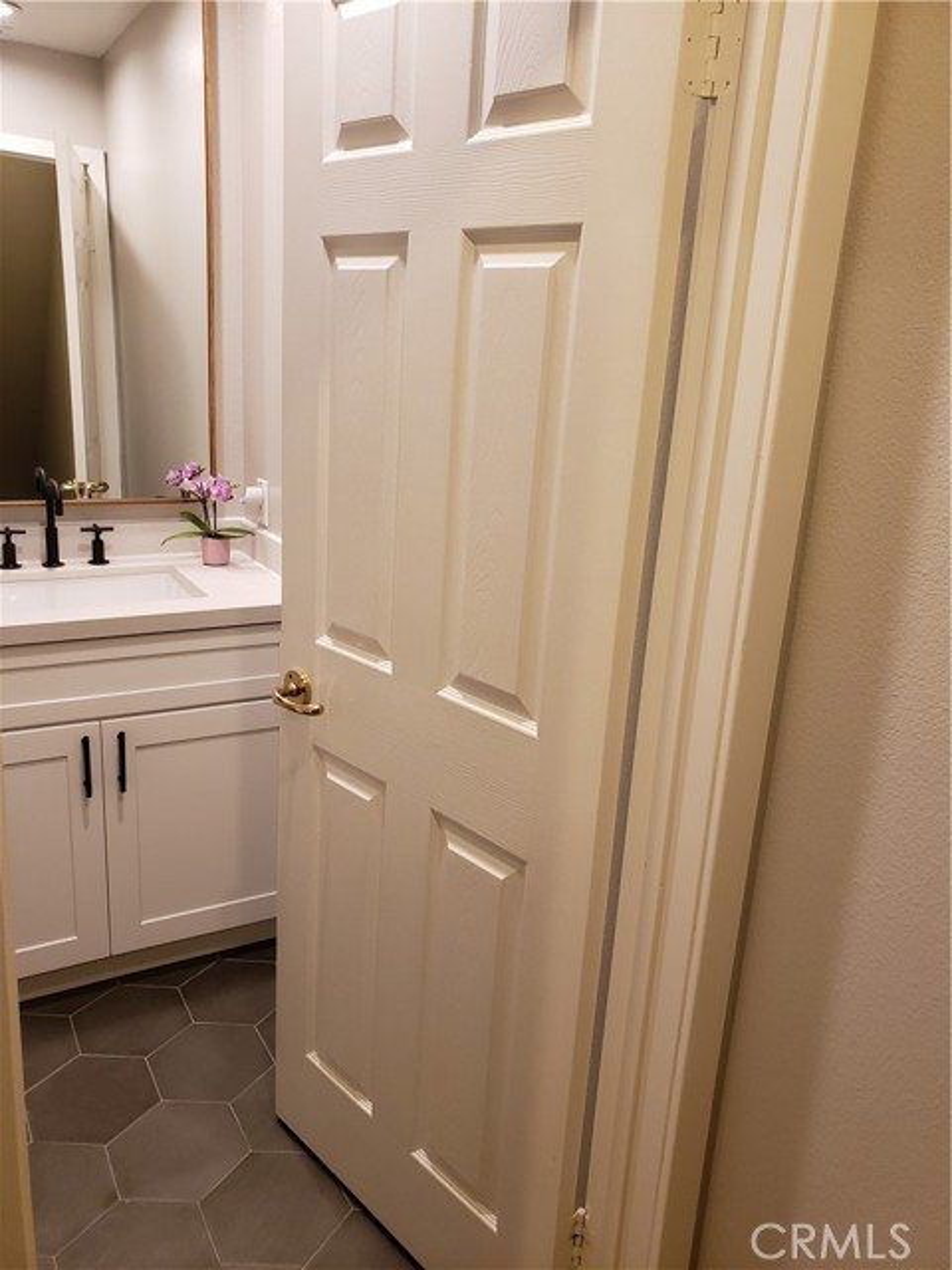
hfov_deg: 53.1
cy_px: 635
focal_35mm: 26
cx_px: 476
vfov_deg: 67.3
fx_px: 953
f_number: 2.4
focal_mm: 4.3
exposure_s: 1/60
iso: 250
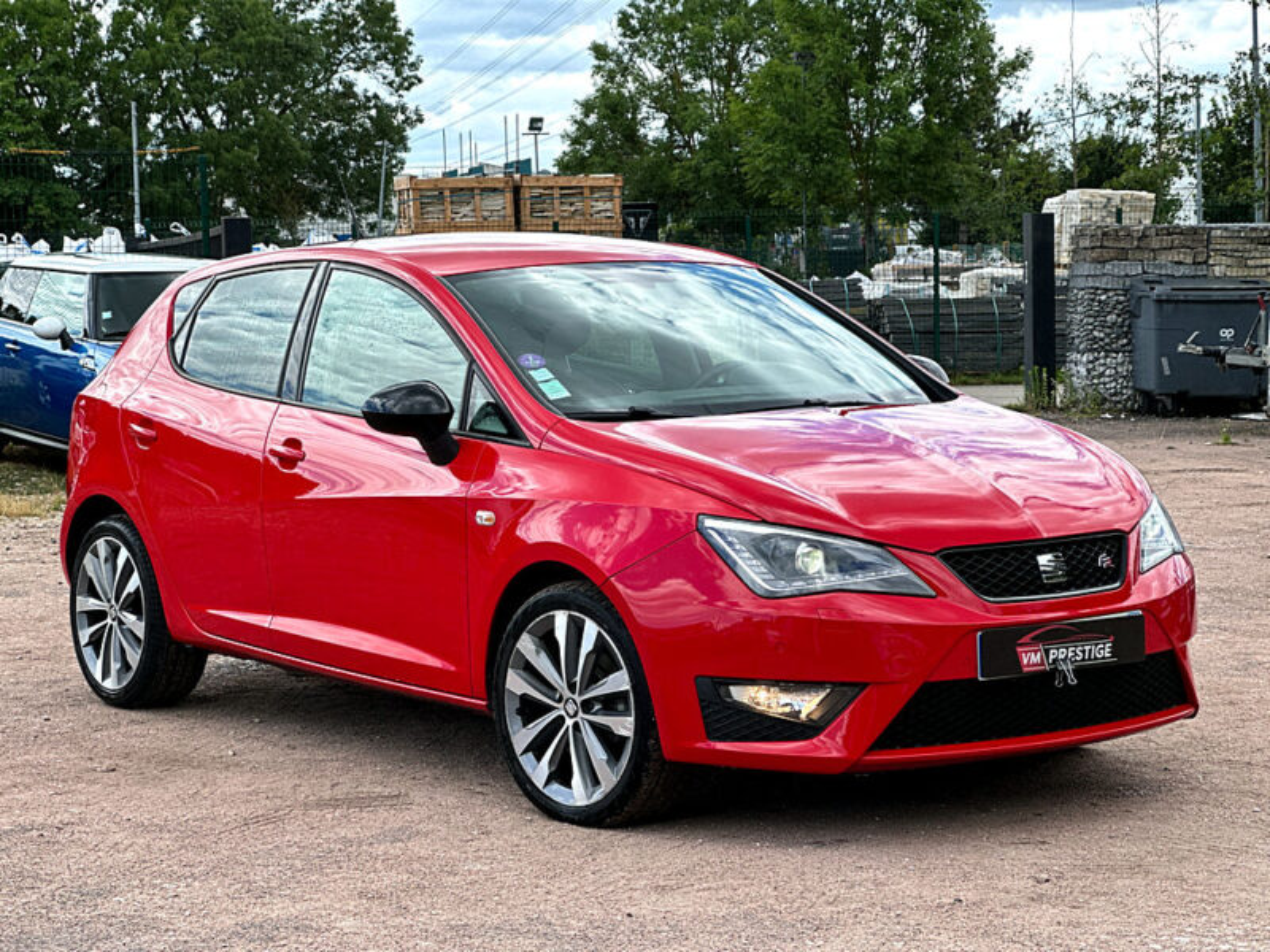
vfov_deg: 19.1
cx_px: 635
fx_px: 2825
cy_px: 476
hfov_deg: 25.3
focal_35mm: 77
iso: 25
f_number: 2.8
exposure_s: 1/295
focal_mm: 9
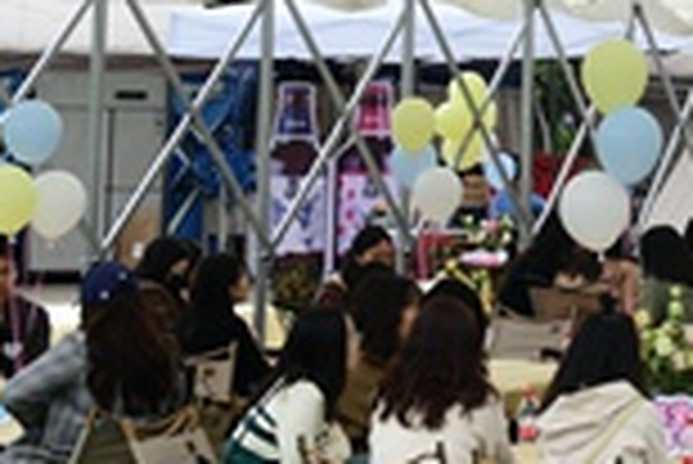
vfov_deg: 7.9
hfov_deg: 11.5
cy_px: -88
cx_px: 922
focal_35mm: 173
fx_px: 3333
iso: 100
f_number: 4.5
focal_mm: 38
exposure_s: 1/125
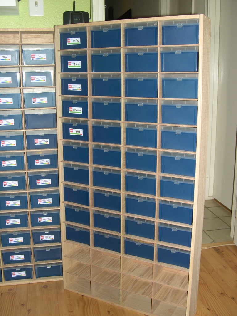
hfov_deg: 37.7
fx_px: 347
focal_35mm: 38
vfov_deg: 49.0
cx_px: 118
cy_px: 158
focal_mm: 8
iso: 100
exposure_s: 1/60
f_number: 2.8
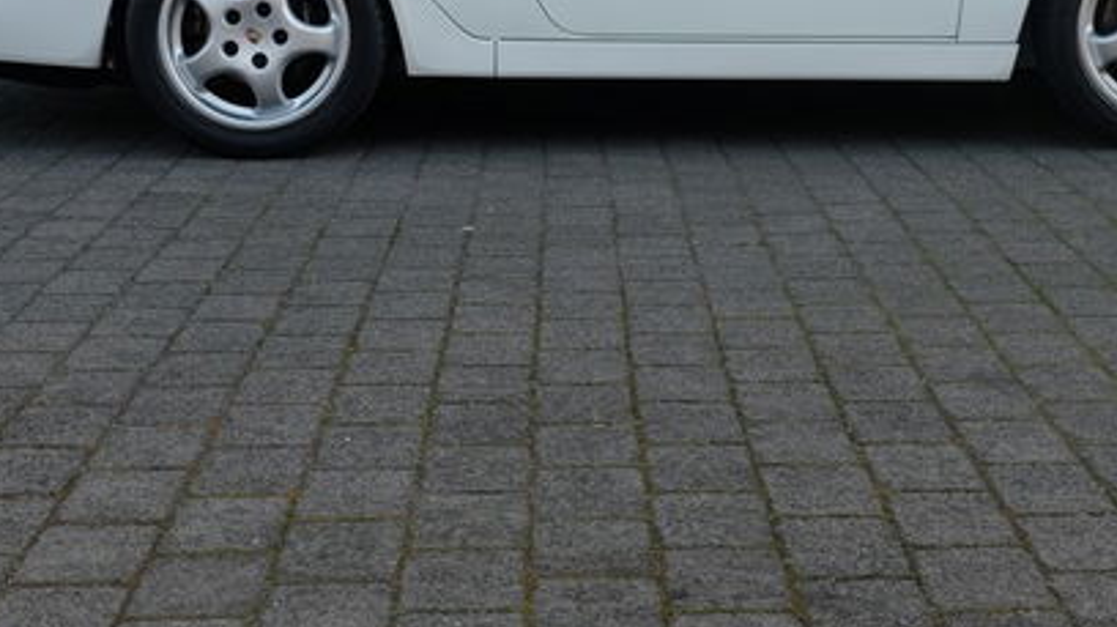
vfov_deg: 16.6
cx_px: 638
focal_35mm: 71
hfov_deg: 29.7
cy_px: -22
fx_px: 2102
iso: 200
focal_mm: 24.3
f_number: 3.6
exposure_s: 1/140
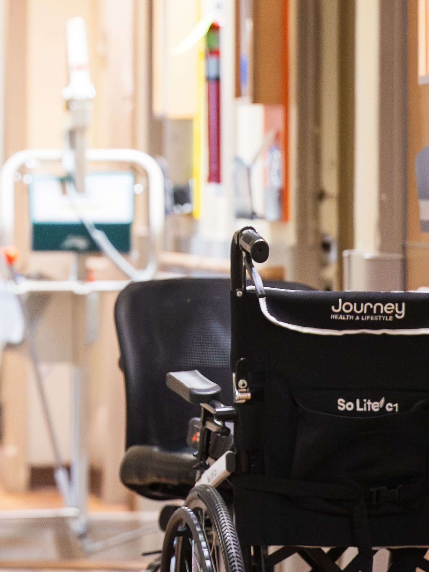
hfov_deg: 4.0
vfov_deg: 5.3
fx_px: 6166
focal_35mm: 373
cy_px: 112
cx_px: -298
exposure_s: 1/400
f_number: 2.8
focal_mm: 91
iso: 2500
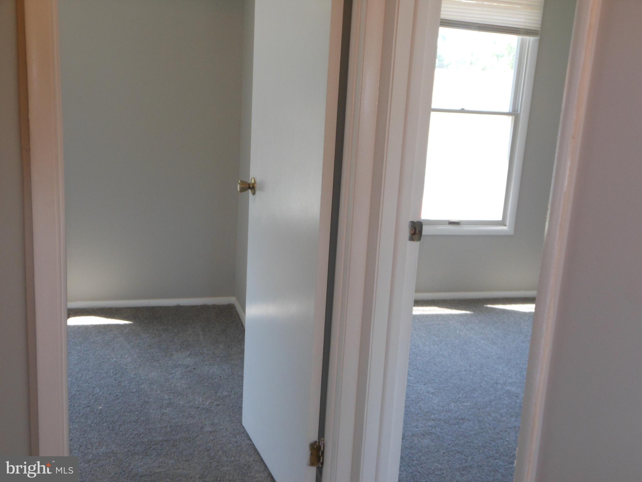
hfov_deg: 49.0
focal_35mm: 38
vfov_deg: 37.7
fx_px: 705
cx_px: 321
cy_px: 241
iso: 160
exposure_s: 1/30
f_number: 3.6
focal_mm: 6.8
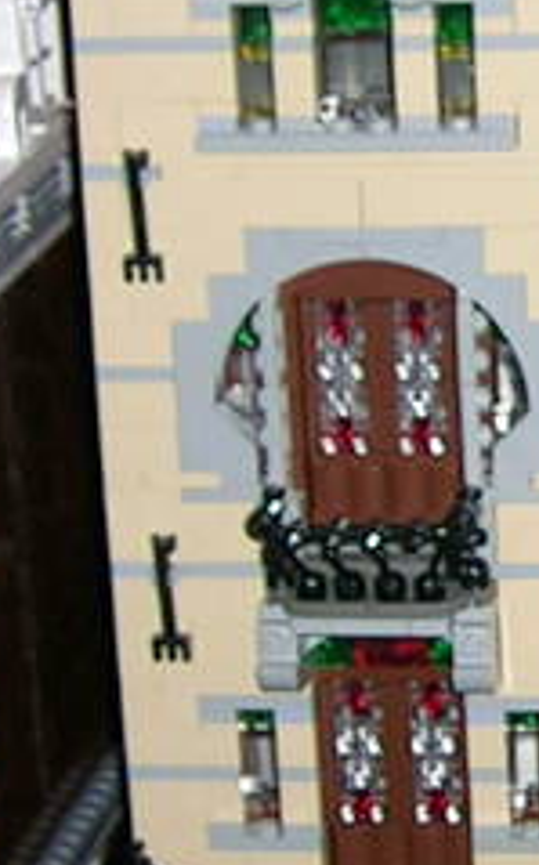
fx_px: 3744
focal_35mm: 159
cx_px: 1107
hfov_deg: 7.8
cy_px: 528
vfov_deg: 13.2
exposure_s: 1/60.1
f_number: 2.8
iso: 50
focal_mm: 5.4
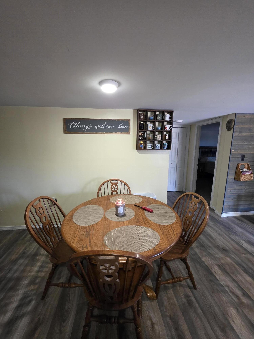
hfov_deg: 89.9
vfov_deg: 106.2
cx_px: 127
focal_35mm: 13
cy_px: 170
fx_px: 127
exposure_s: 1/60
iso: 500
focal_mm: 2.2
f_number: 1.9
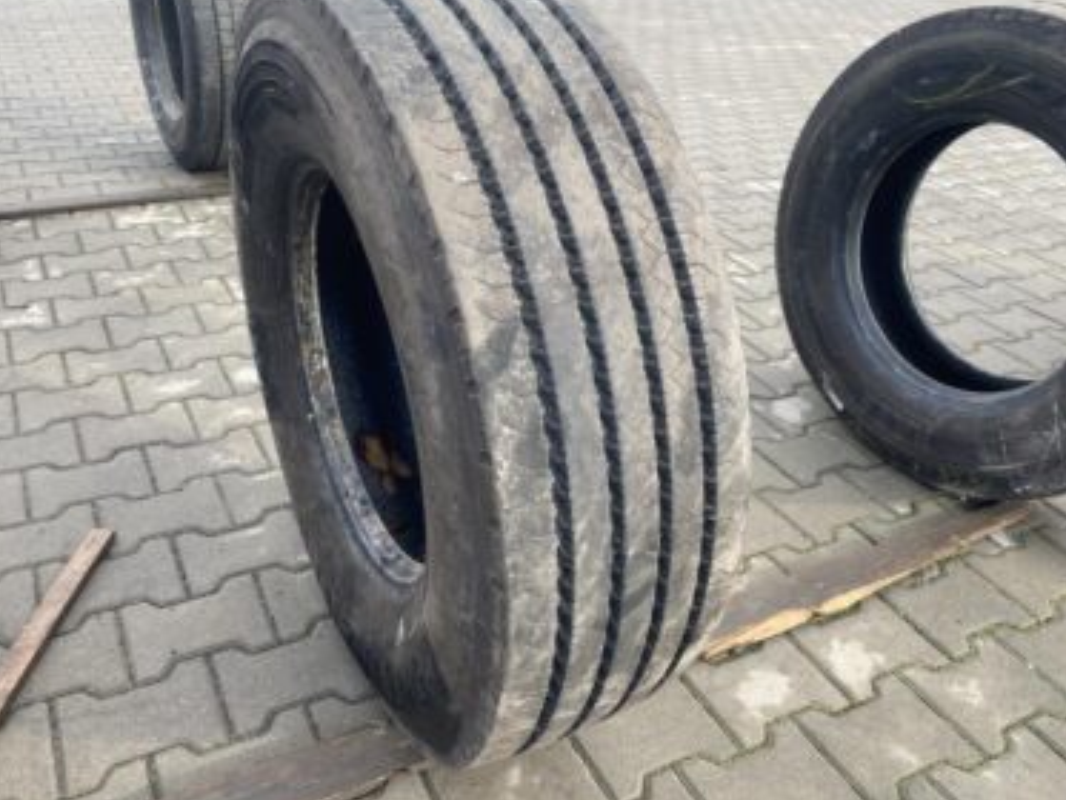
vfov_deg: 46.8
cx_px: 500
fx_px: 924
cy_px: 376
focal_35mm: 30
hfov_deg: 59.9
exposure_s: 1/149
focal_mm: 4.25
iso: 32
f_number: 1.8
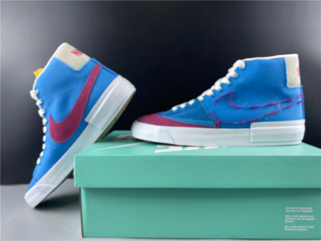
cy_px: 120
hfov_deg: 67.3
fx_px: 241
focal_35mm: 26
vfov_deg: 53.1
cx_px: 160
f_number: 1.8
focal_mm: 4.25
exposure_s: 1/100
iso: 64
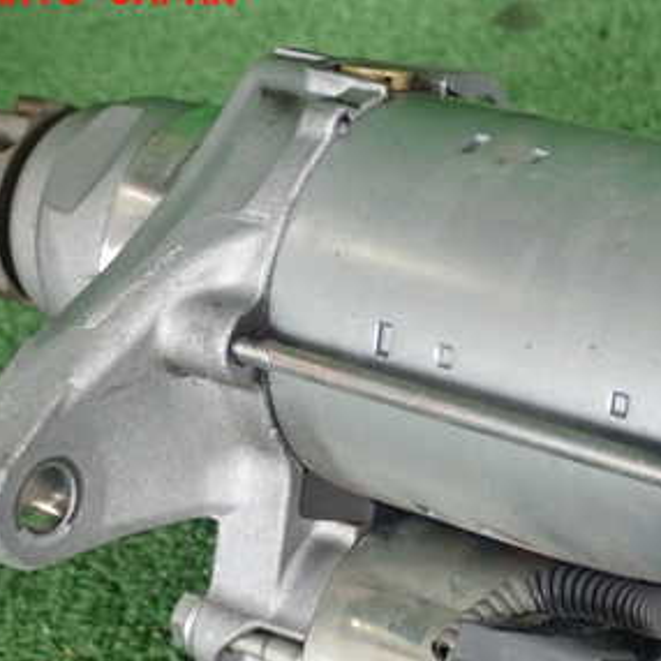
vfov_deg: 19.0
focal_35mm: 91
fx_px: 1966
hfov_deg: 18.9
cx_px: 508
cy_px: 481
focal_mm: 8.99
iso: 500
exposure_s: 1/200
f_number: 3.2
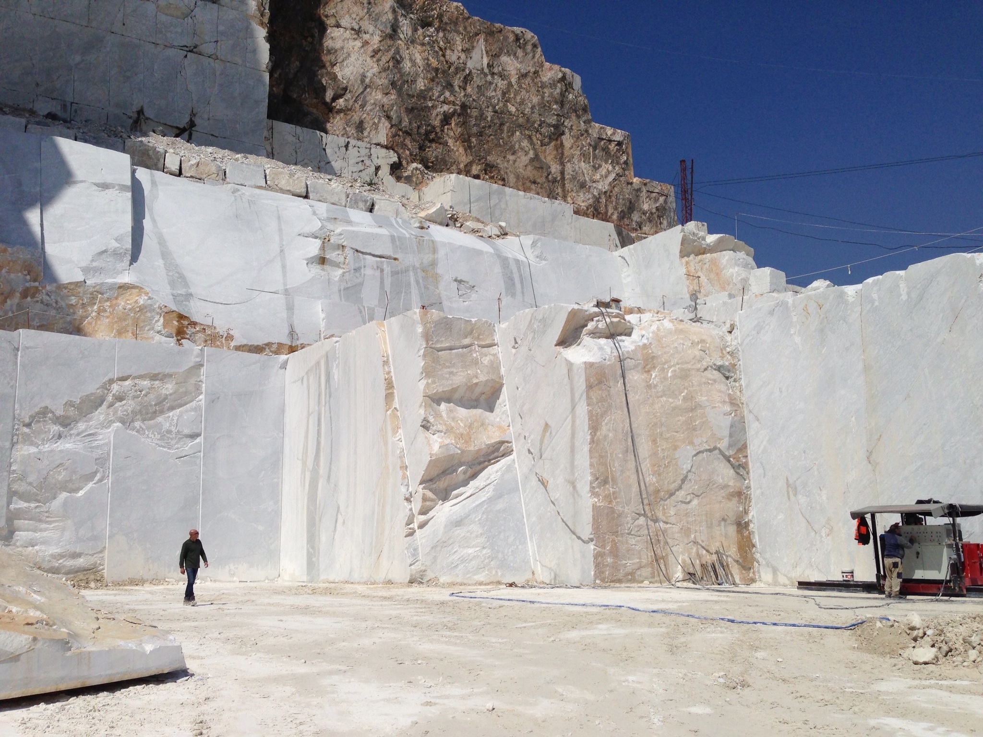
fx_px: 937
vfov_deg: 42.9
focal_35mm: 33
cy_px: 368
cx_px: 492
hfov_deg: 55.4
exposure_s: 1/6024
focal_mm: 4.13
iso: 50
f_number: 2.4
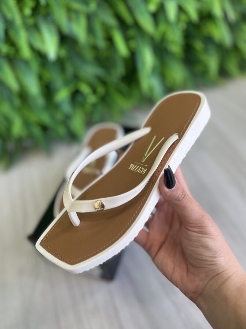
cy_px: 165
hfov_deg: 51.3
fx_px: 256
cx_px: 119
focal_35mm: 27
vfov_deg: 65.3
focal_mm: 5.7
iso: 100
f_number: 1.5
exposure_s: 1/120
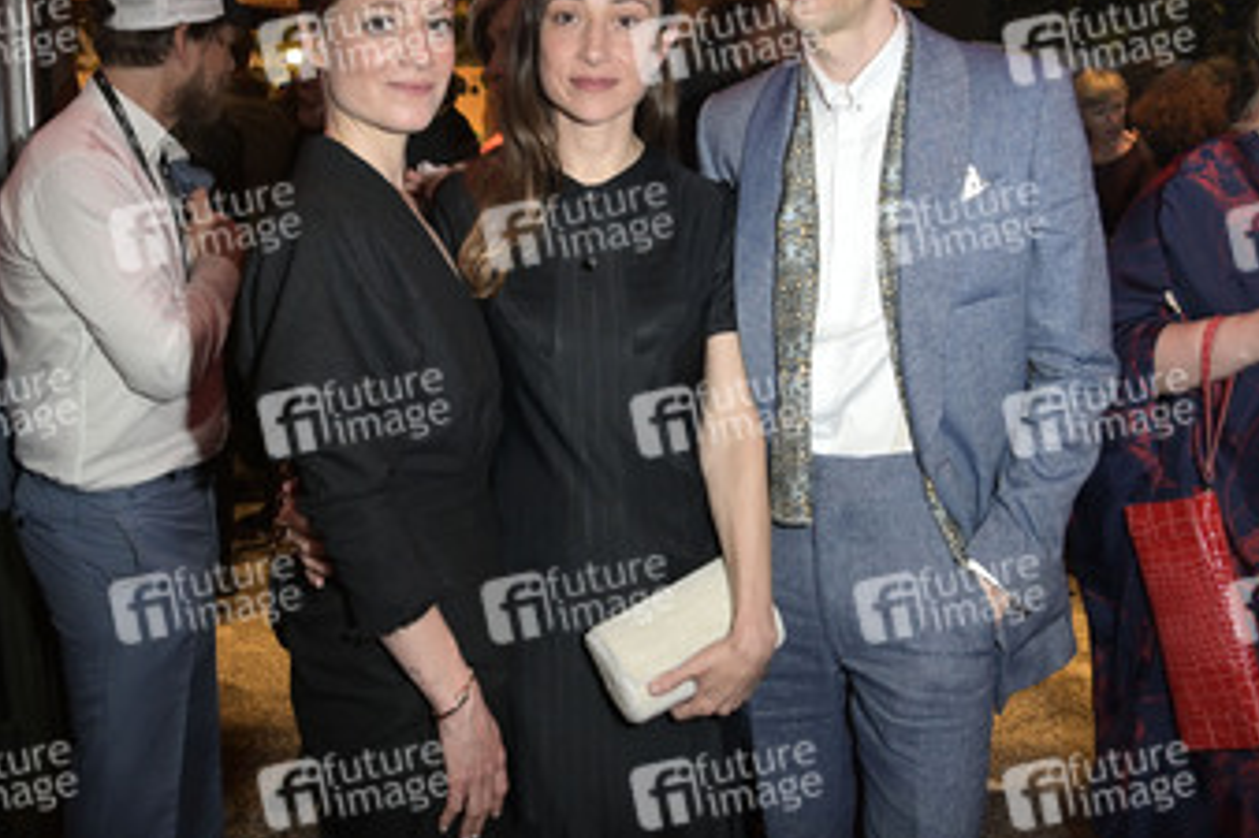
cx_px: 628
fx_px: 1119
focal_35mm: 32
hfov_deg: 58.7
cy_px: 320
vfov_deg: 40.8
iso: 2500
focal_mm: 24
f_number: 5.6
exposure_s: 1/60
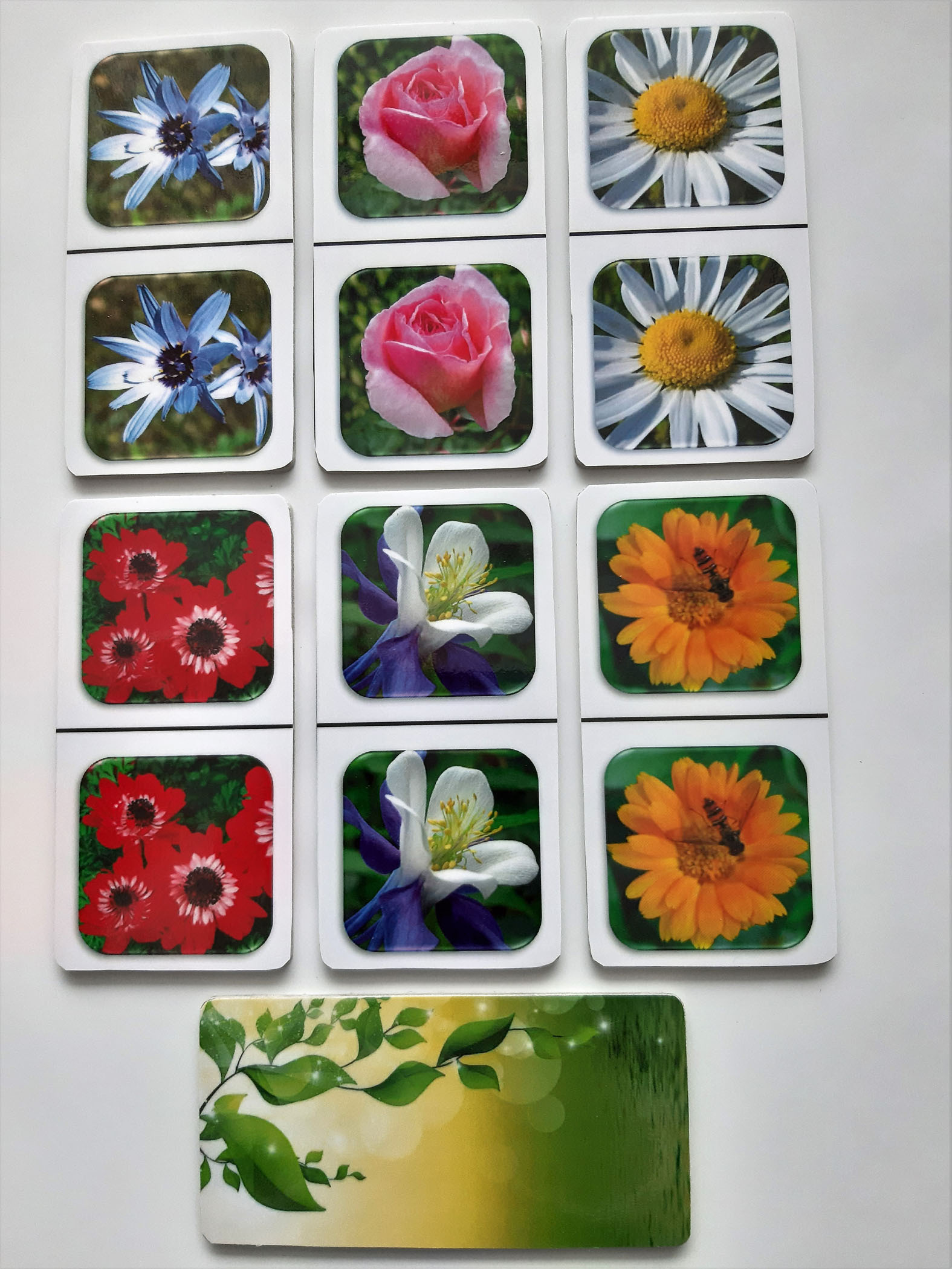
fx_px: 990
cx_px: 476
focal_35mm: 27
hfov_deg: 51.4
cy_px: 634
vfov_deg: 65.3
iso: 160
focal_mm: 3.93
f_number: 1.7
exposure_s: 1/50
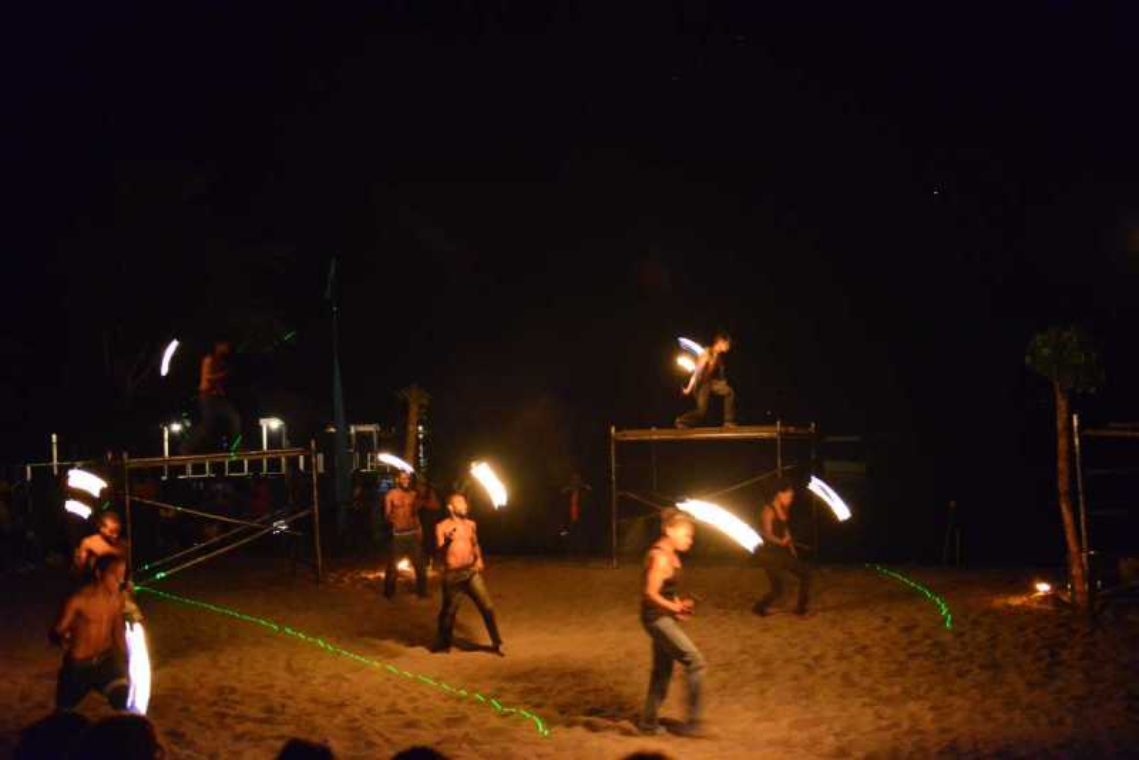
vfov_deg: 35.1
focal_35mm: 38
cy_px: 380
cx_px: 570
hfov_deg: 50.7
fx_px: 1203
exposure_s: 1/20
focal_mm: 38
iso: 6400
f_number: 2.8
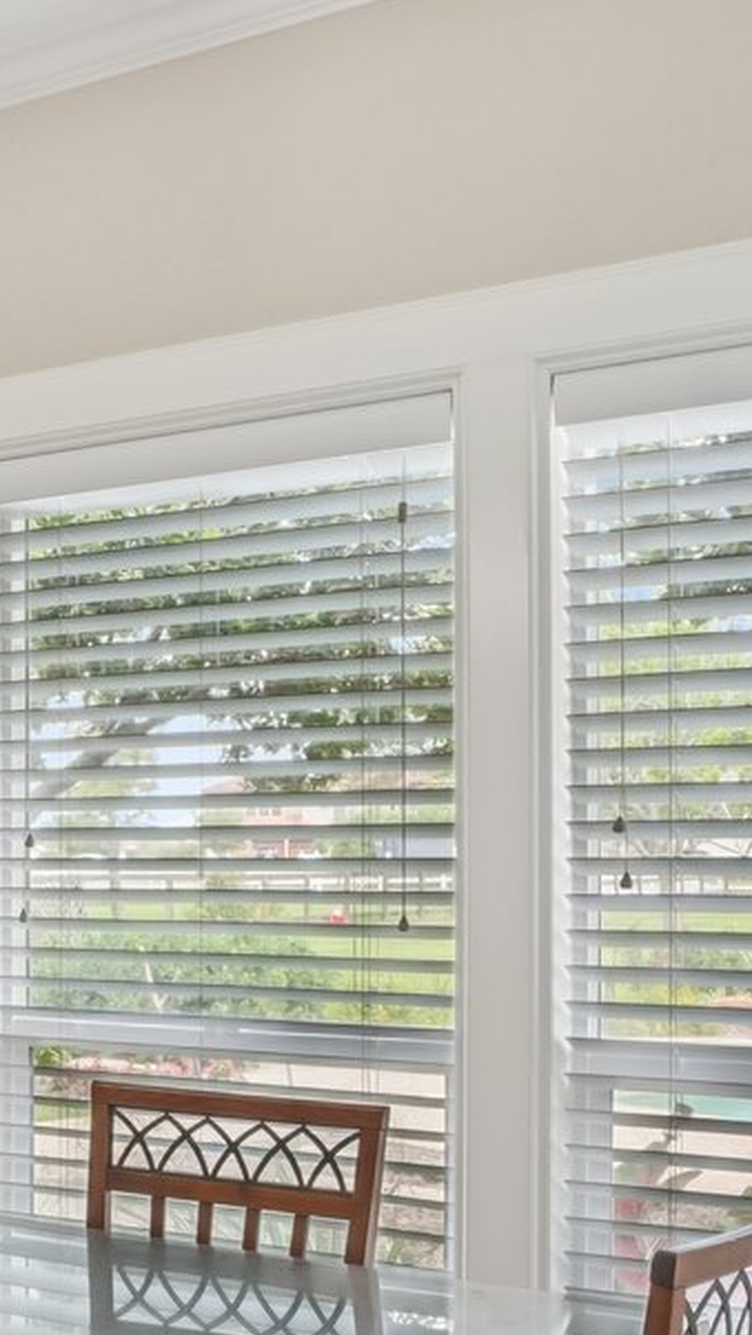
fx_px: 2019
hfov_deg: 18.0
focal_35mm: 57
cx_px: -486
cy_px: 850
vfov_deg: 36.3
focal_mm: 16
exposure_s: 1/20
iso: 400
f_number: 8
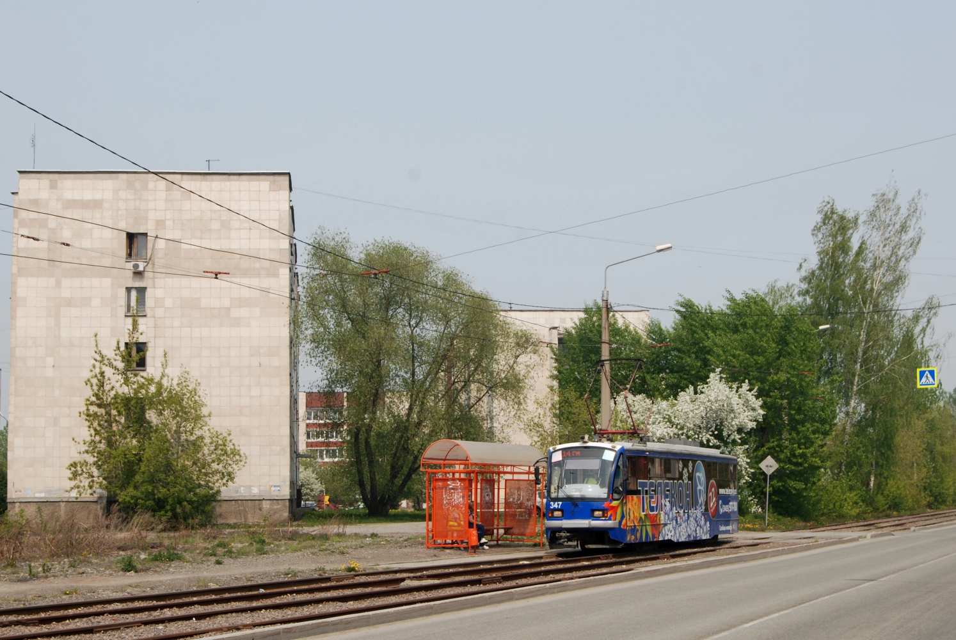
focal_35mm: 51
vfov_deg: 26.6
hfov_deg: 38.8
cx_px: 478
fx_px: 1356
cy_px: 320
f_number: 6.3
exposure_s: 1/160
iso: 100
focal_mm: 34
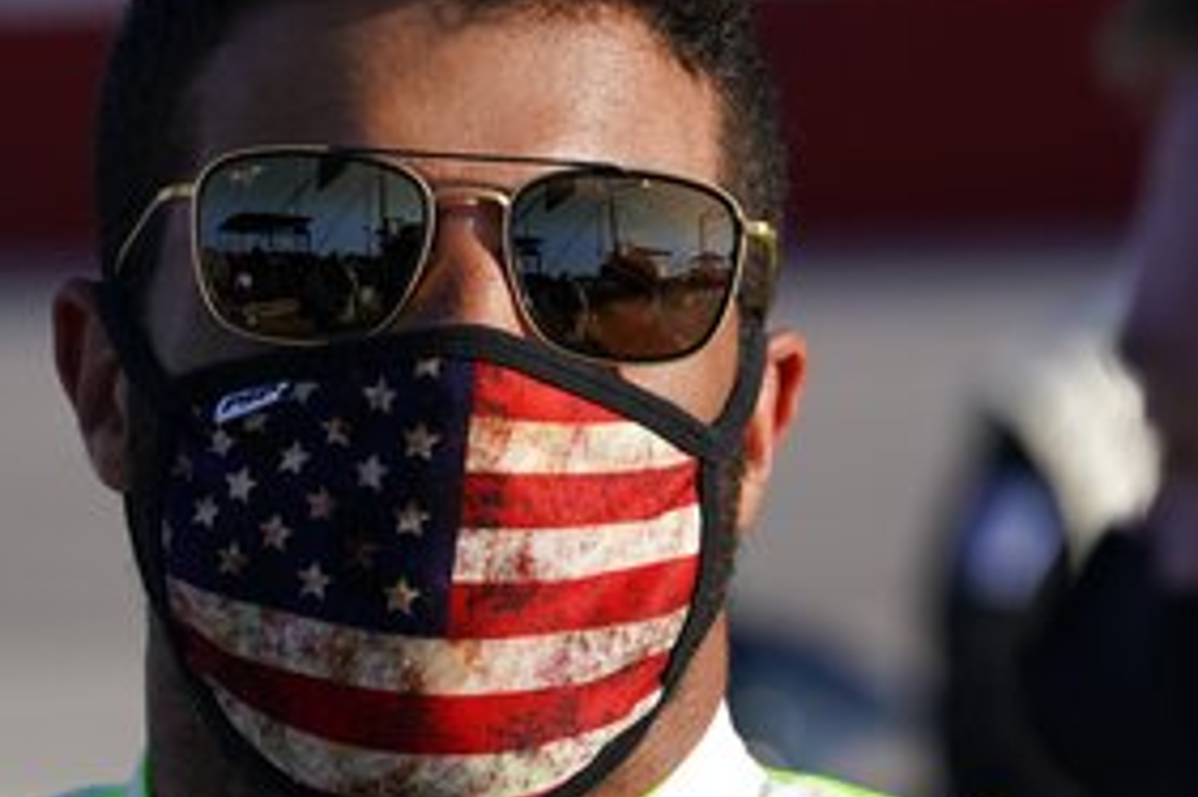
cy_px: 462
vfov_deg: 3.8
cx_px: 465
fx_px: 12139
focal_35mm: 365
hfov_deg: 5.6
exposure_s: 1/4000
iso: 1250
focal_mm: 200
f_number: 7.1
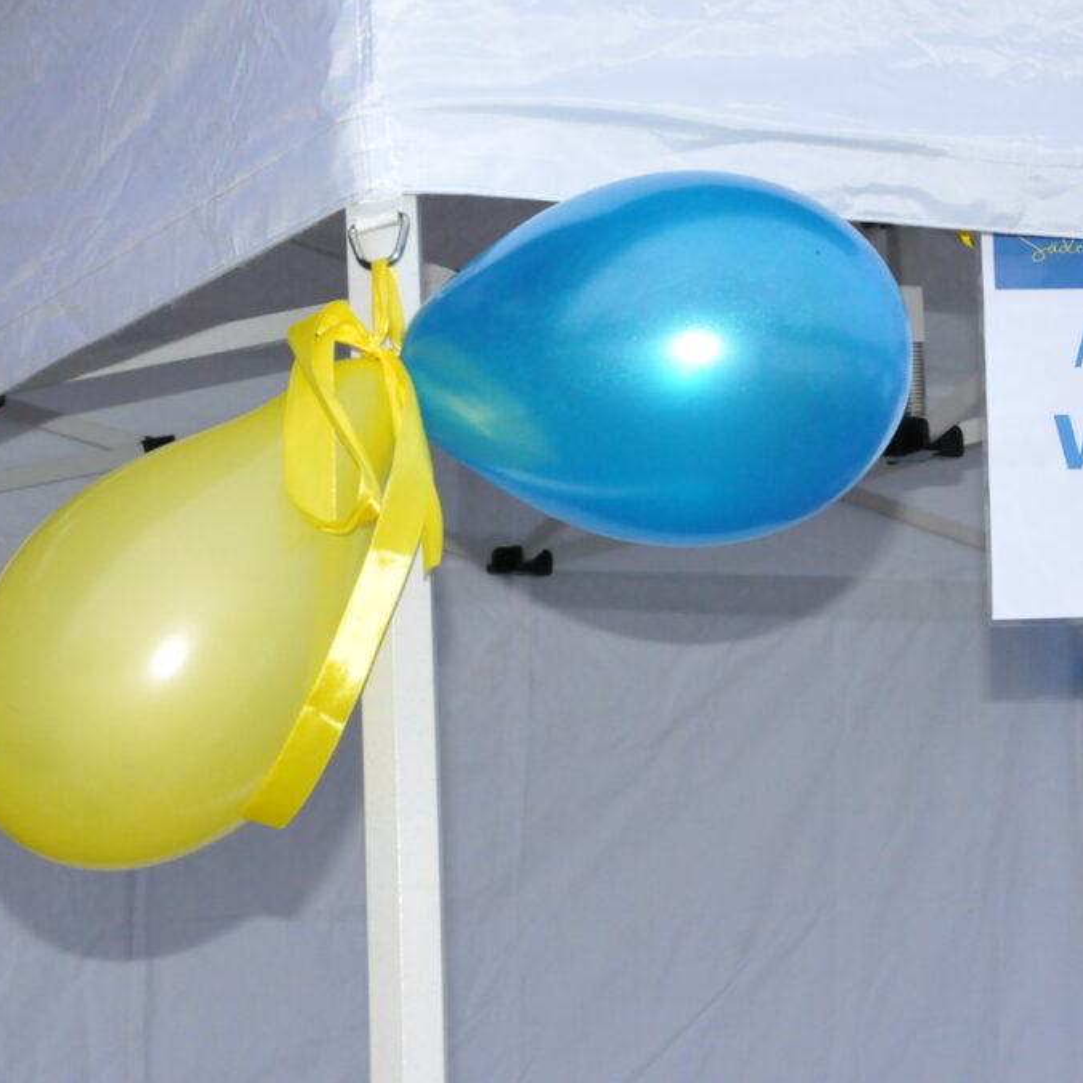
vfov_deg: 21.4
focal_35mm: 81
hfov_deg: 21.3
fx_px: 2867
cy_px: 542
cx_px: 775
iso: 3200
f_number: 7.1
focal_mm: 42
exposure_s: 1/125
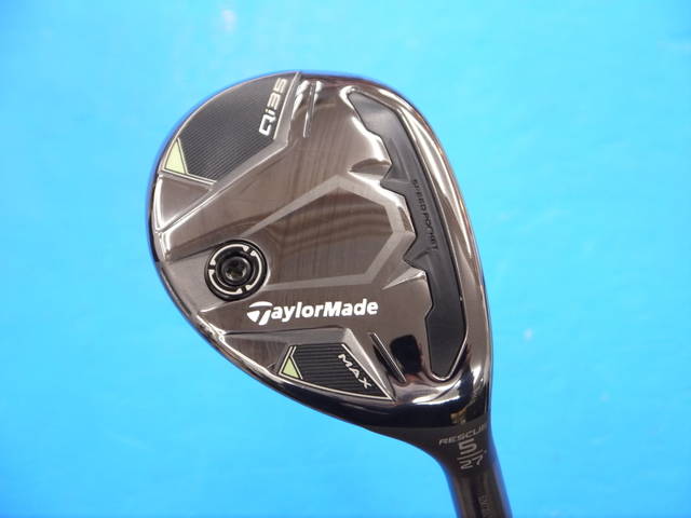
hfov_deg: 23.3
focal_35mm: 84
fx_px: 1677
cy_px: 259
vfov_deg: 17.6
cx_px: 346
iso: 800
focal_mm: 42
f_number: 5.6
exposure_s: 1/60
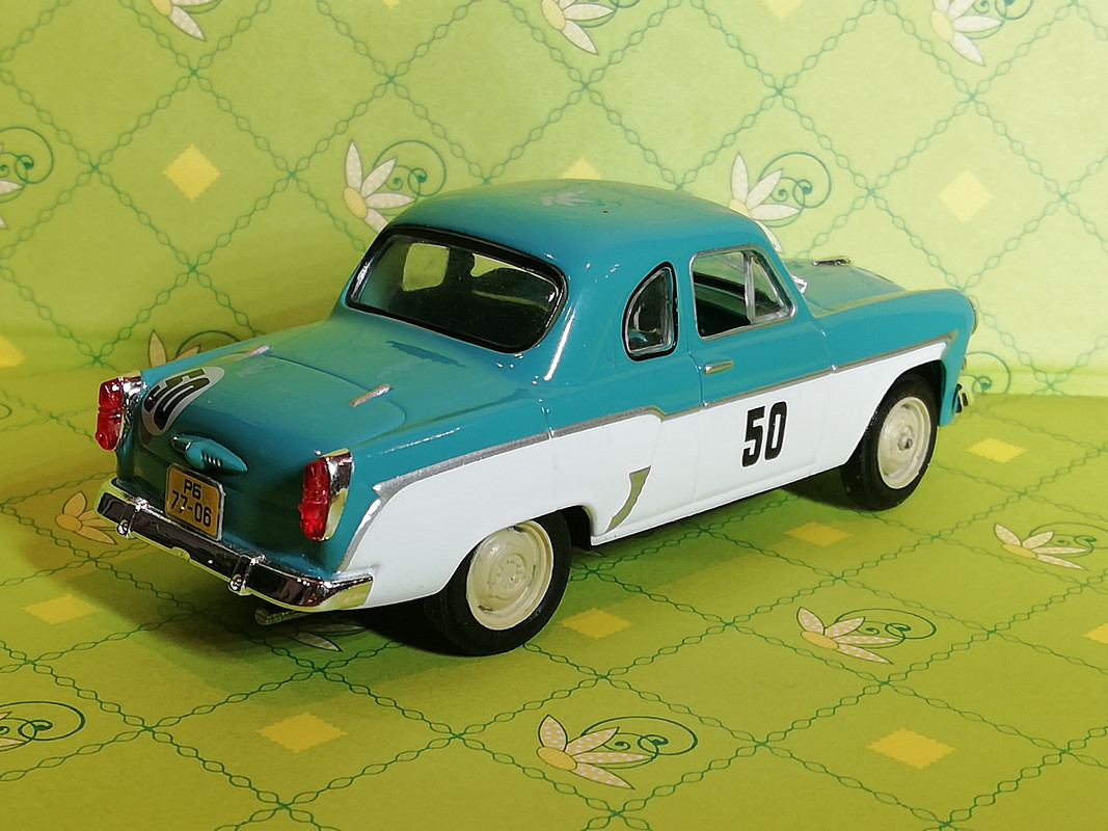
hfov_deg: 32.2
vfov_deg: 24.4
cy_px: 416
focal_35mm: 60
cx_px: 554
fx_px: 1920
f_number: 2.2
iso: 64
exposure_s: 1/33.3
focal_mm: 3.46
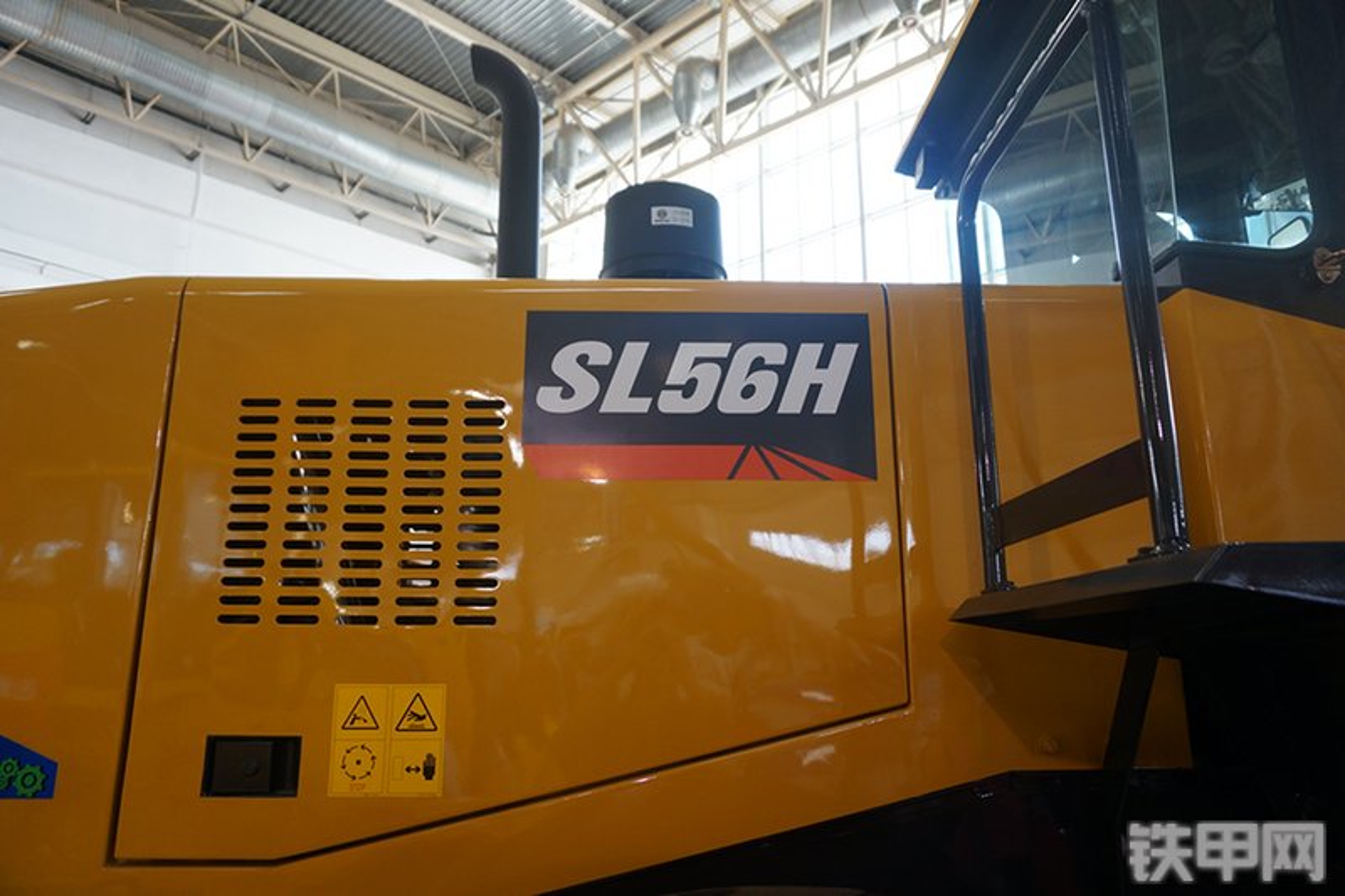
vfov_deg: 53.1
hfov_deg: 73.8
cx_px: 672
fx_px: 896
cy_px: 448
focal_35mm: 24
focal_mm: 16
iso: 320
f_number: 4
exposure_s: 1/60
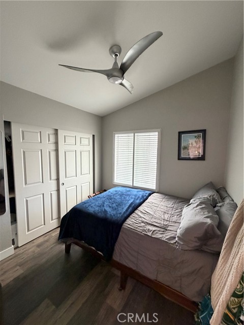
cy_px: 162
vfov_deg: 102.1
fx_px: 132
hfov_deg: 85.7
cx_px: 122
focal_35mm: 14
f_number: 2.2
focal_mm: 2.22
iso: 320
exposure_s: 1/60
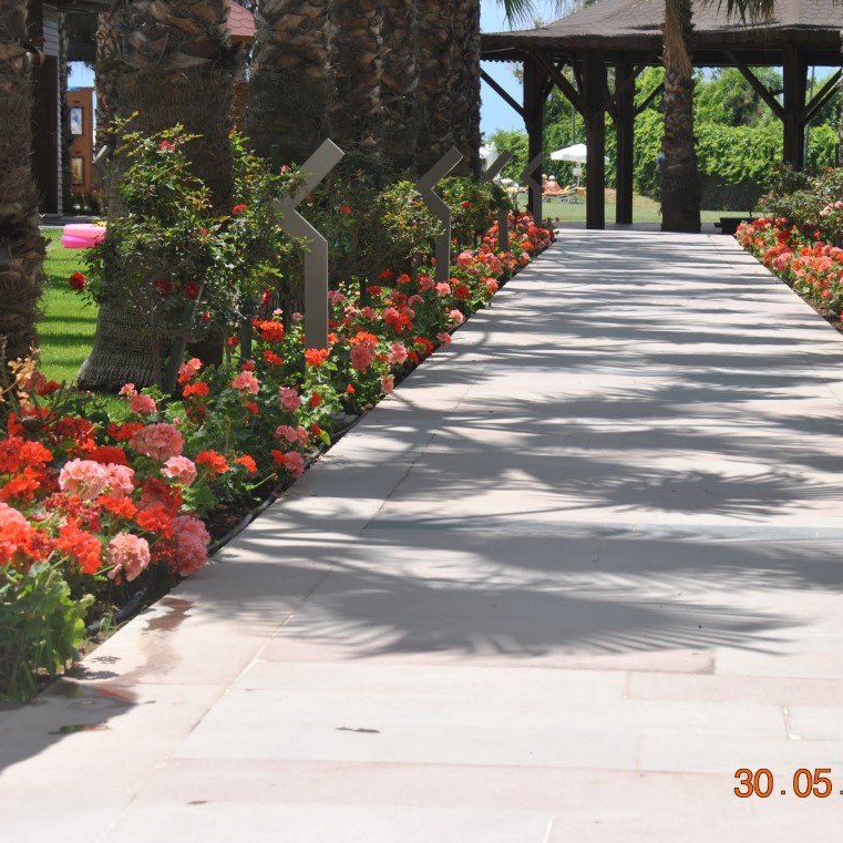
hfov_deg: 17.4
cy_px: 422
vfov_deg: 17.4
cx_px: 534
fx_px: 2755
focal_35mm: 100
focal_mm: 52
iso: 100
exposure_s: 1/200
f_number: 8
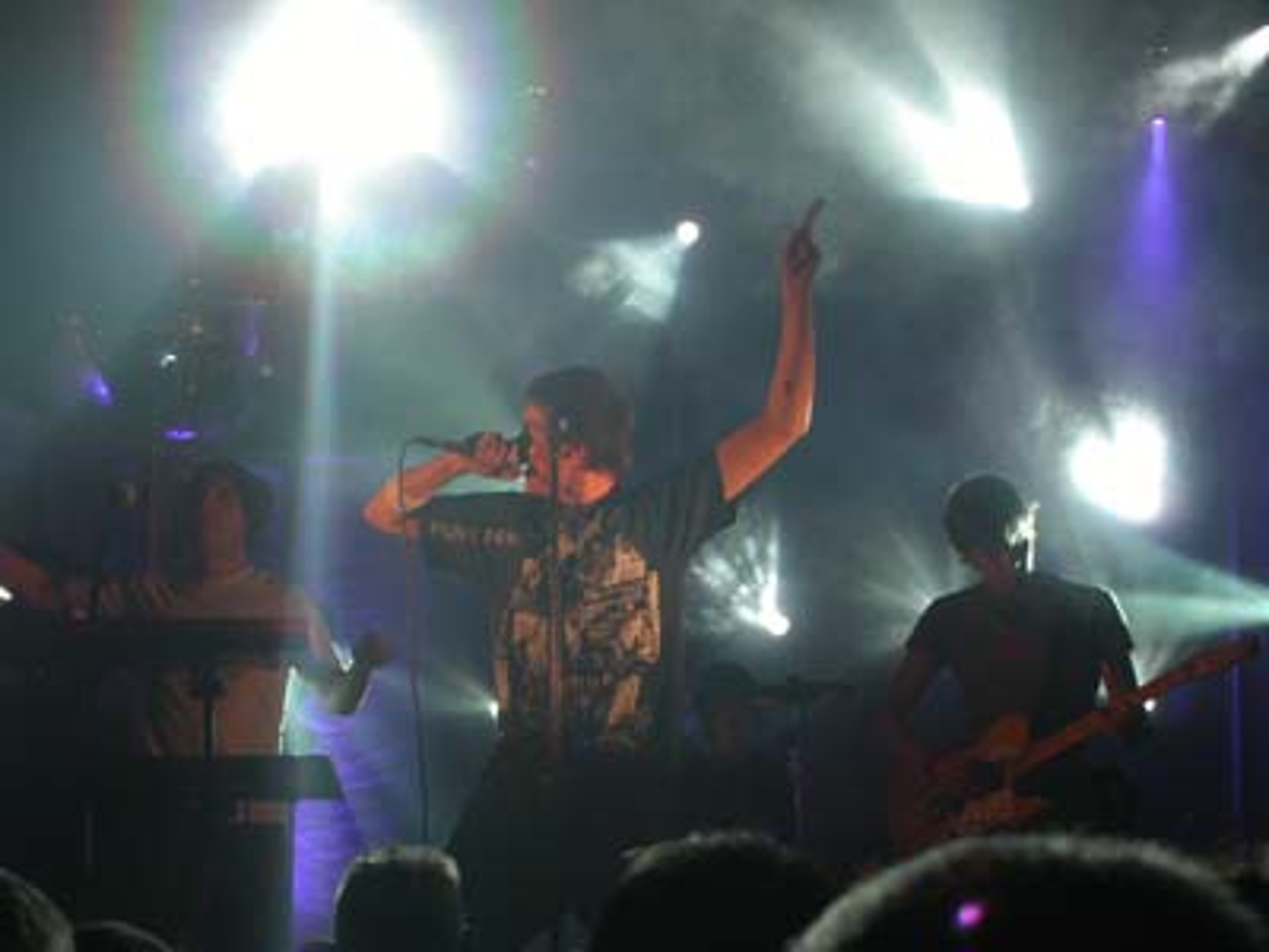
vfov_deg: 13.0
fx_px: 4179
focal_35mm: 114
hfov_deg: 17.3
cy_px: 476
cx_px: 634
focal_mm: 23.4
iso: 200
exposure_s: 1/60
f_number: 4.7
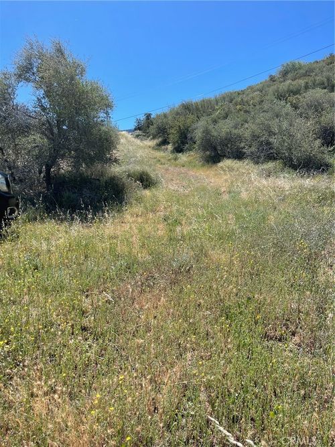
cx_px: 168
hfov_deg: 54.9
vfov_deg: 69.4
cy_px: 224
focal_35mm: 25
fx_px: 323
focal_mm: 5.1
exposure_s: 1/2786
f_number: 1.6
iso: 32
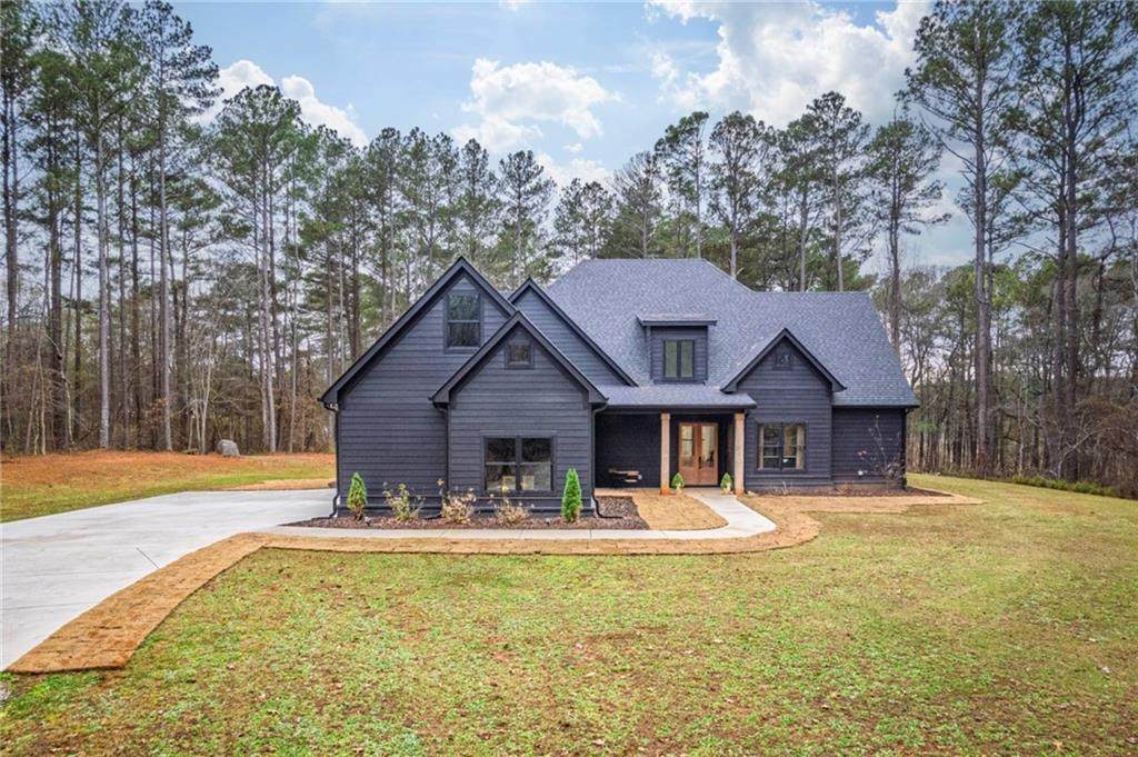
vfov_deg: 57.1
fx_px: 695
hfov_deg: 78.6
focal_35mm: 22
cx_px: 569
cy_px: 378
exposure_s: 1/320
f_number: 2.8
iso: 100
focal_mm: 8.38
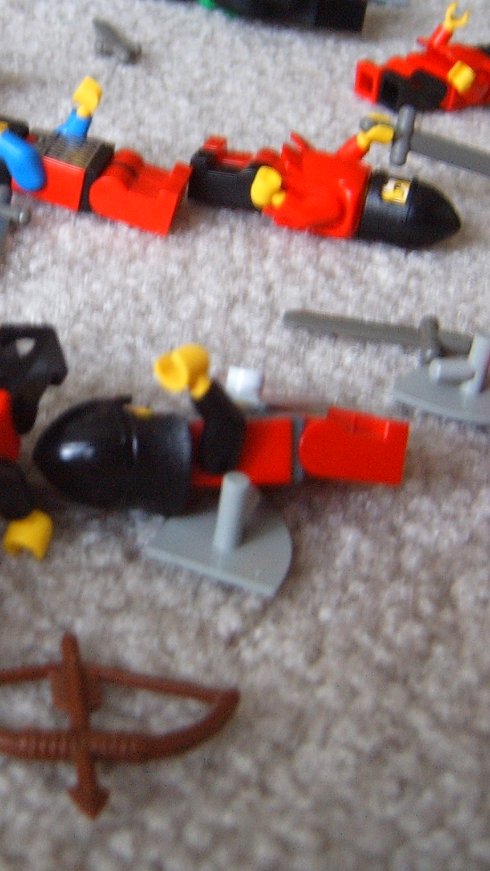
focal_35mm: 60
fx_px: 1385
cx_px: 19
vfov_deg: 34.9
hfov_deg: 19.6
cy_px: 404
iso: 141
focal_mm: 6.2
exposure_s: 1/4
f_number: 2.9
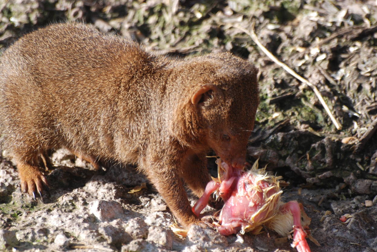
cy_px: 137
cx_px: 179
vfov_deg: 2.4
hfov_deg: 3.6
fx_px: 6028
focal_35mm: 575
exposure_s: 1/400
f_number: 5.6
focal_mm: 300
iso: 400
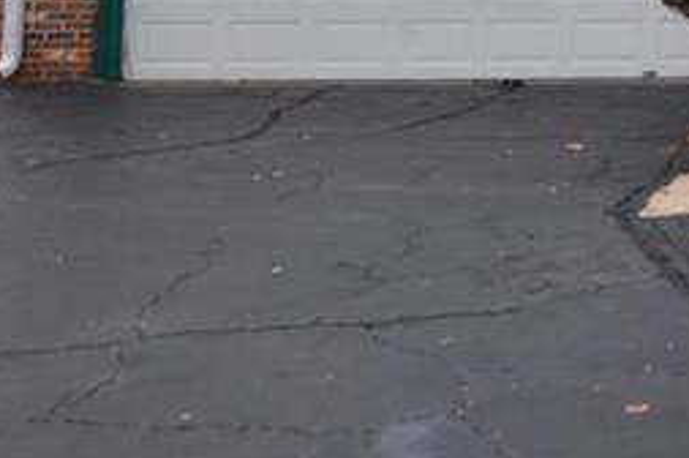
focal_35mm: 85
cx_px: 1100
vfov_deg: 14.9
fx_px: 1625
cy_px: -221
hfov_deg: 19.9
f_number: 4
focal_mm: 14
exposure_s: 1/125
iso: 100
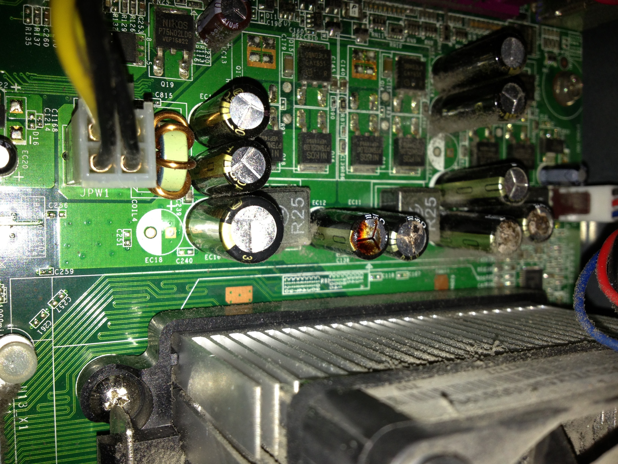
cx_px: 309
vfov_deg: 40.7
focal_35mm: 35
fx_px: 625
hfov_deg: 52.6
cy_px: 232
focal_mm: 4.28
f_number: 2.4
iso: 50
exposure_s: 1/71
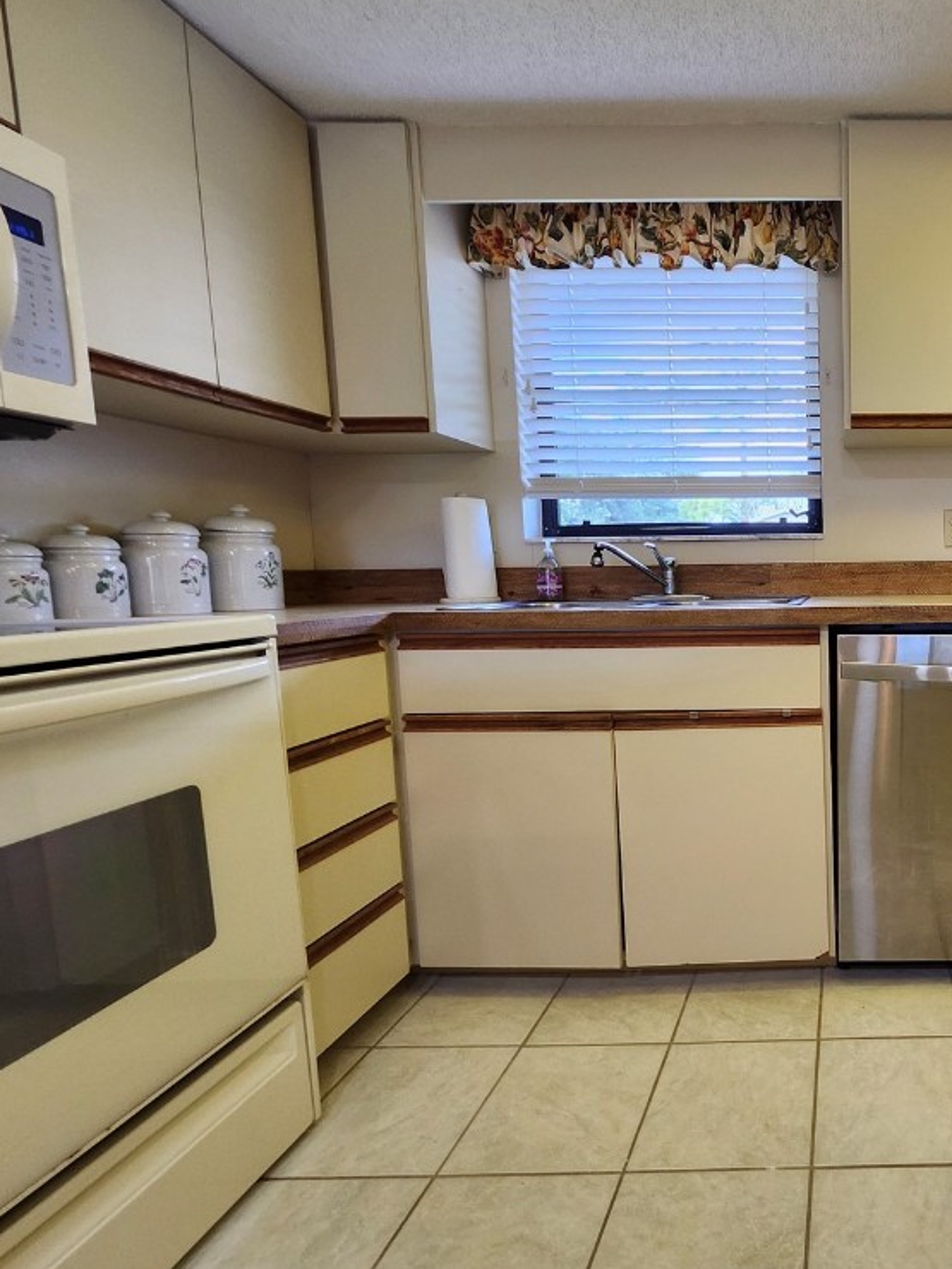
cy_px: 626
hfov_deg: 60.2
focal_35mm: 18
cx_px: 865
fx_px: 660
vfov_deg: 87.7
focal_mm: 1.74
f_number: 2.2
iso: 125
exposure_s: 1/60
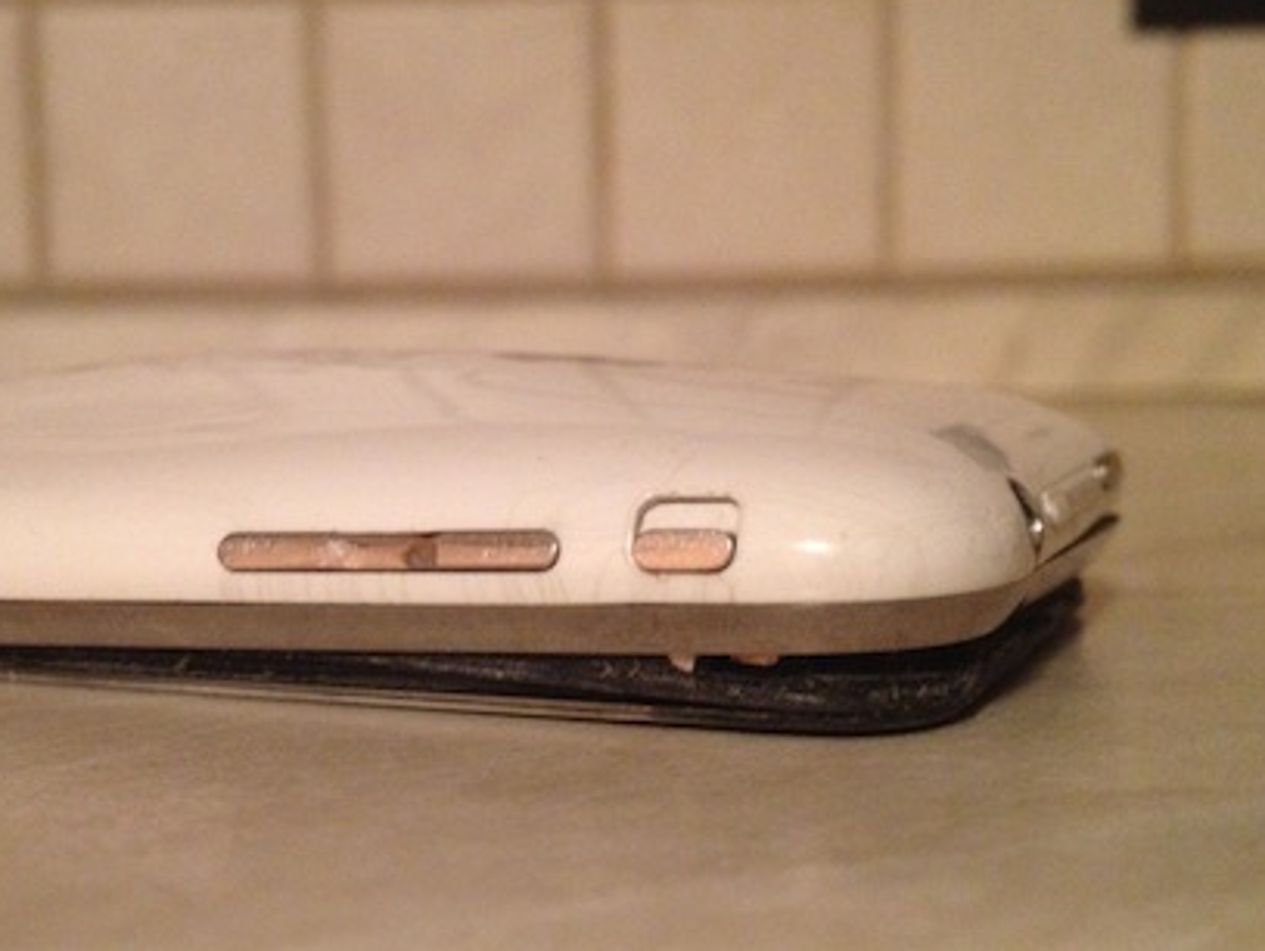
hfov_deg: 38.8
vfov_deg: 29.7
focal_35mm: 49
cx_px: 522
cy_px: 525
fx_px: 1792
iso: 400
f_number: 2.4
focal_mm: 4.28
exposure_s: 1/15
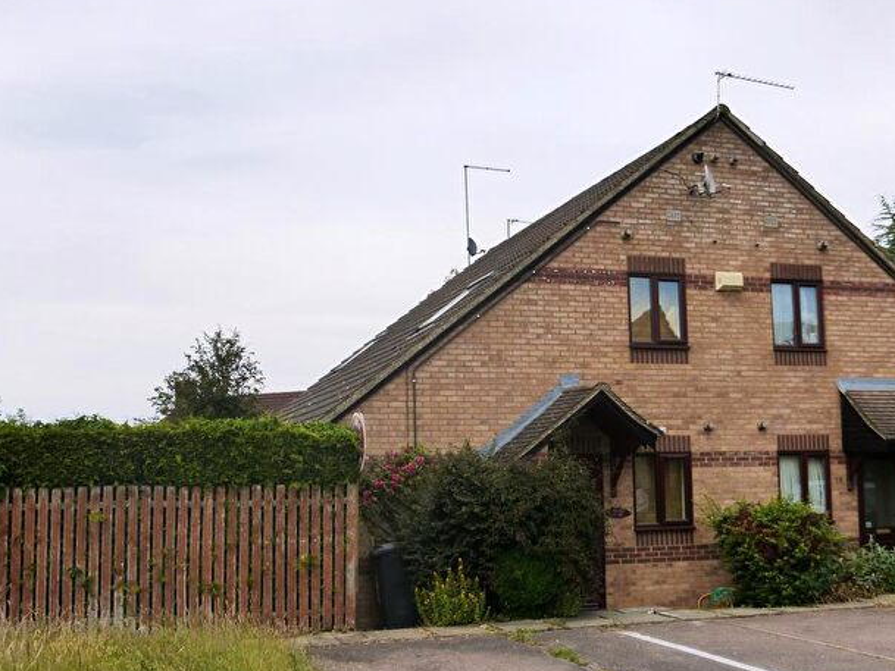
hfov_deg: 41.2
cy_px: 368
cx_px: 459
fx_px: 1190
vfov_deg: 31.5
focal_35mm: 46
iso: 200
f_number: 3.9
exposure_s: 1/1300
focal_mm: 6.9
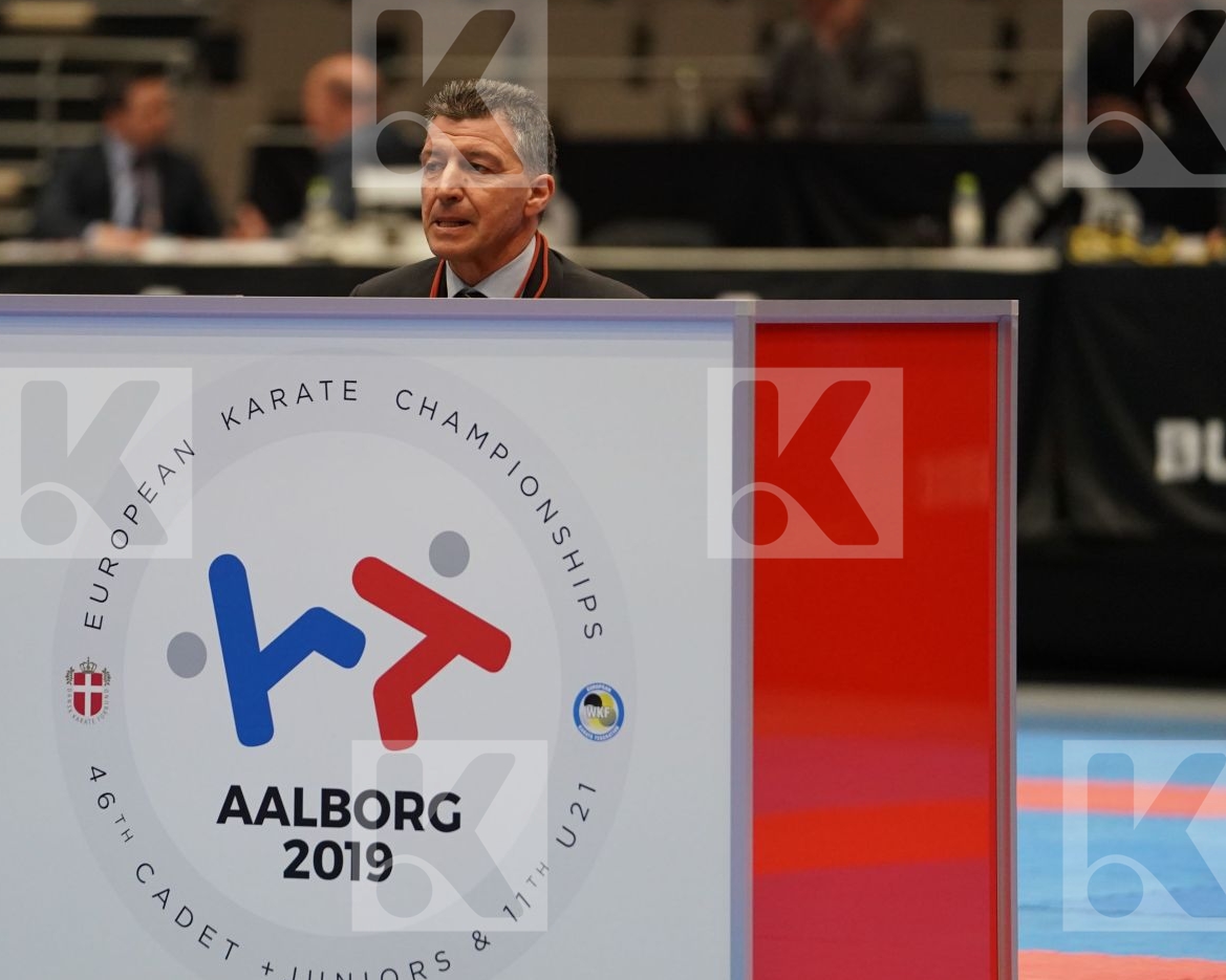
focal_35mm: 289
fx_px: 10485
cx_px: 450
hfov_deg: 6.7
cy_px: 463
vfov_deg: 5.4
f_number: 2.8
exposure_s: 1/1000
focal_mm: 200
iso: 2500
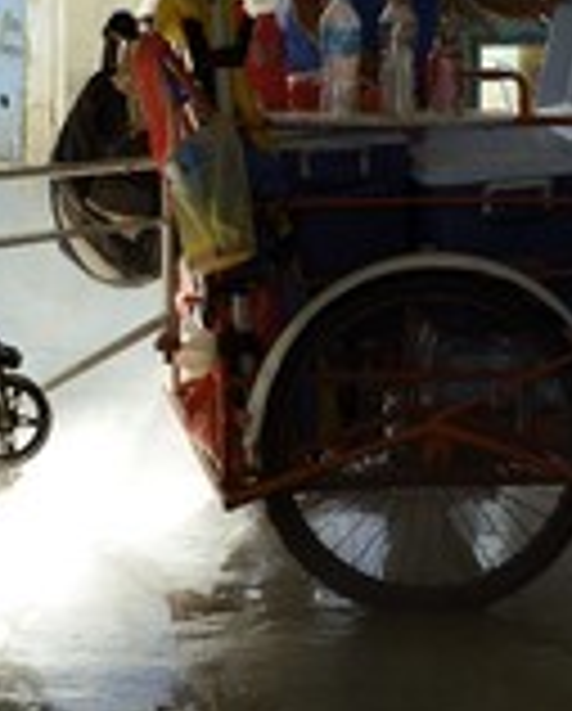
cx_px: 122
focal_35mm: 112
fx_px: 2363
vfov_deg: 17.0
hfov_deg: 13.7
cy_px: 144
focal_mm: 45
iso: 800
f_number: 8
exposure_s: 1/60
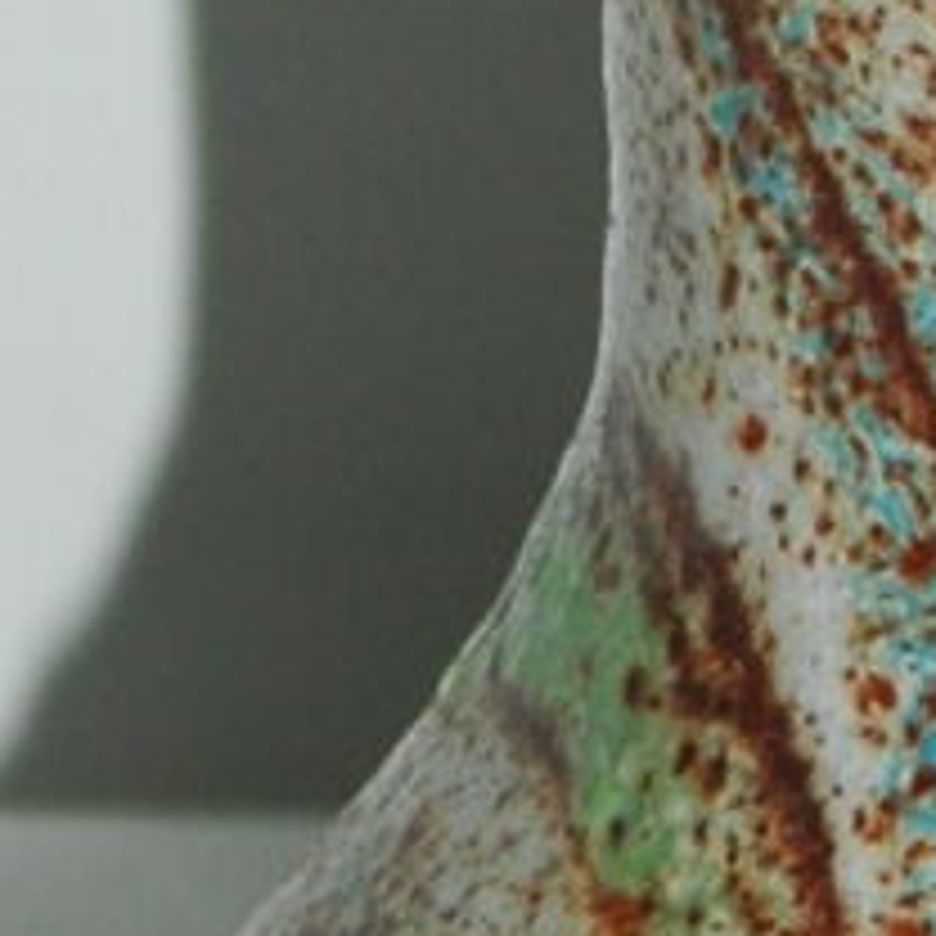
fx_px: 18477
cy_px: -270
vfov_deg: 2.9
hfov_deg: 2.9
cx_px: 1026
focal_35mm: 604
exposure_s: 1/125
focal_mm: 44
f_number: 5.6
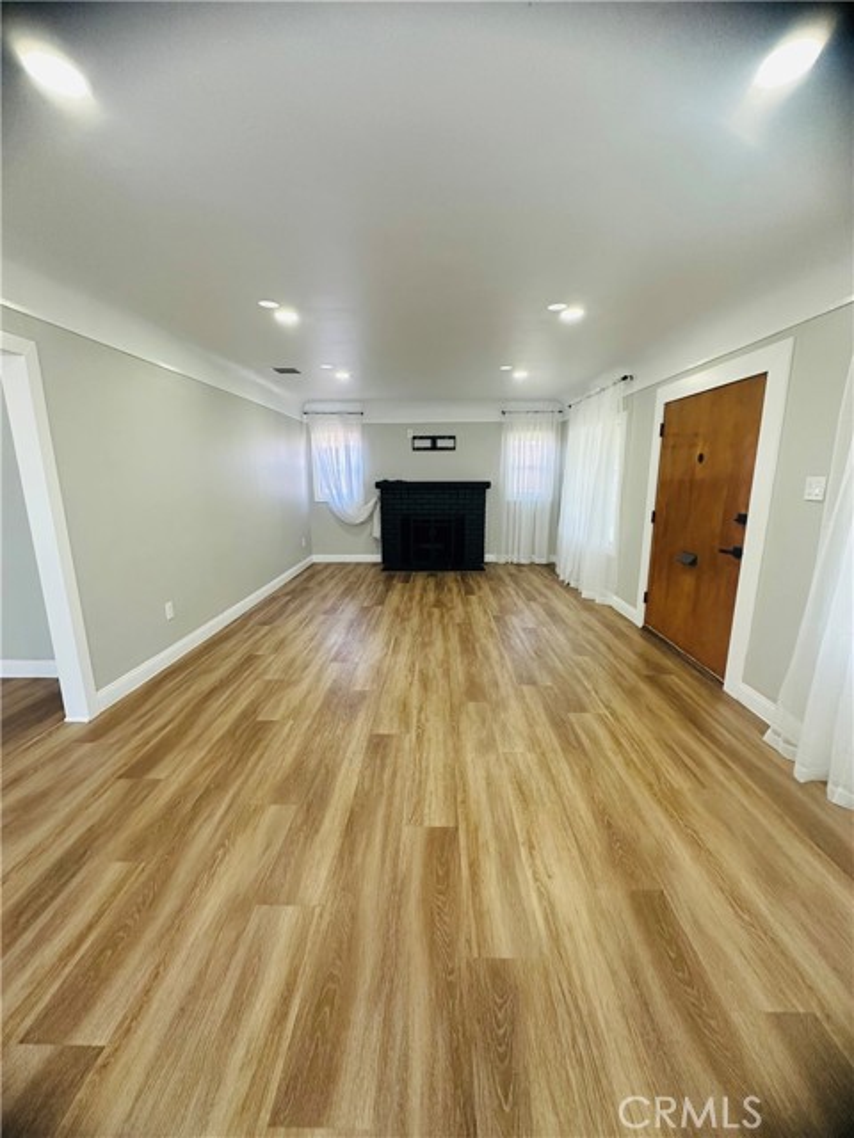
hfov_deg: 85.7
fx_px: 461
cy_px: 569
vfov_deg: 102.1
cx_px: 427
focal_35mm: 14
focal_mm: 2.22
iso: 320
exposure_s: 1/120
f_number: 2.2
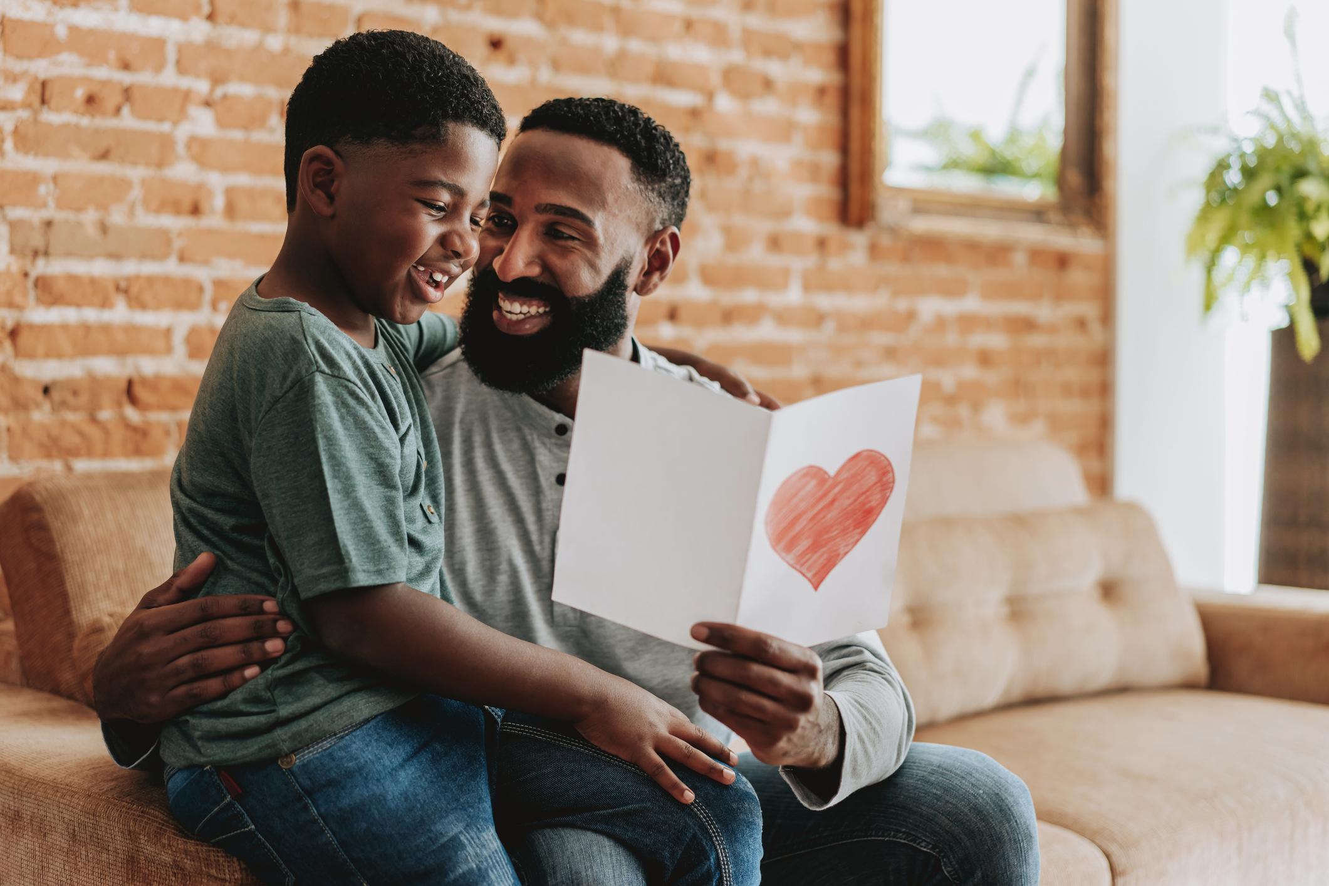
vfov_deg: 24.6
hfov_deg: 36.2
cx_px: 664
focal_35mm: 55
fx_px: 2030
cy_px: 443
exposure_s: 1/320
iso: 320
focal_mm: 55
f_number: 2.2
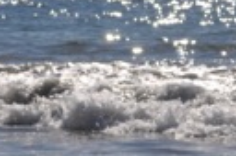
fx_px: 2701
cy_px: 208
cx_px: 535
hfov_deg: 4.9
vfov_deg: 3.3
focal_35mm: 412
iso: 160
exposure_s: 1/640
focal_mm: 55
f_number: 13
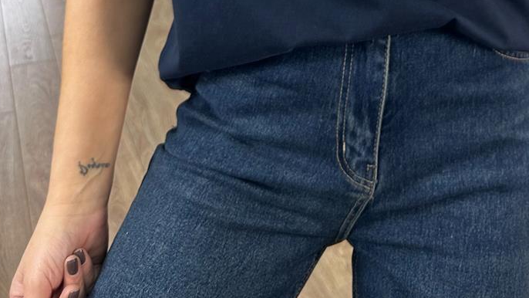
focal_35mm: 61
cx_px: 364
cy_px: -262
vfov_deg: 16.2
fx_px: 856
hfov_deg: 34.0
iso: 80
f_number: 1.78
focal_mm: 6.86
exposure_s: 1/100
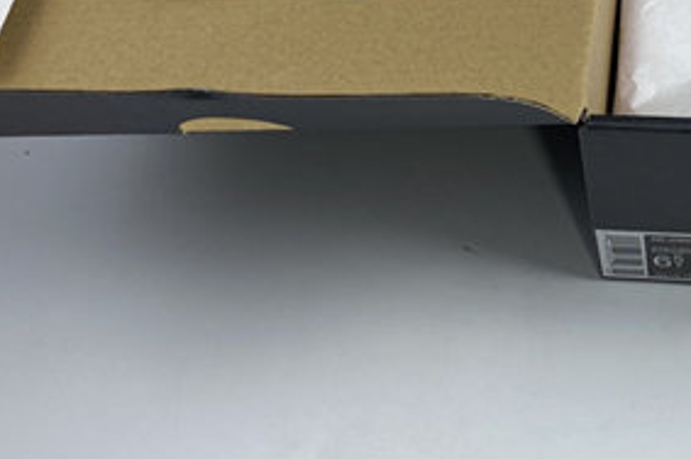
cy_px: 21
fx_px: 1285
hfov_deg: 28.3
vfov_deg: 19.8
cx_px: 689
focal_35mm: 67
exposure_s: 1/100
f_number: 1.8
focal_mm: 4.25
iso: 40
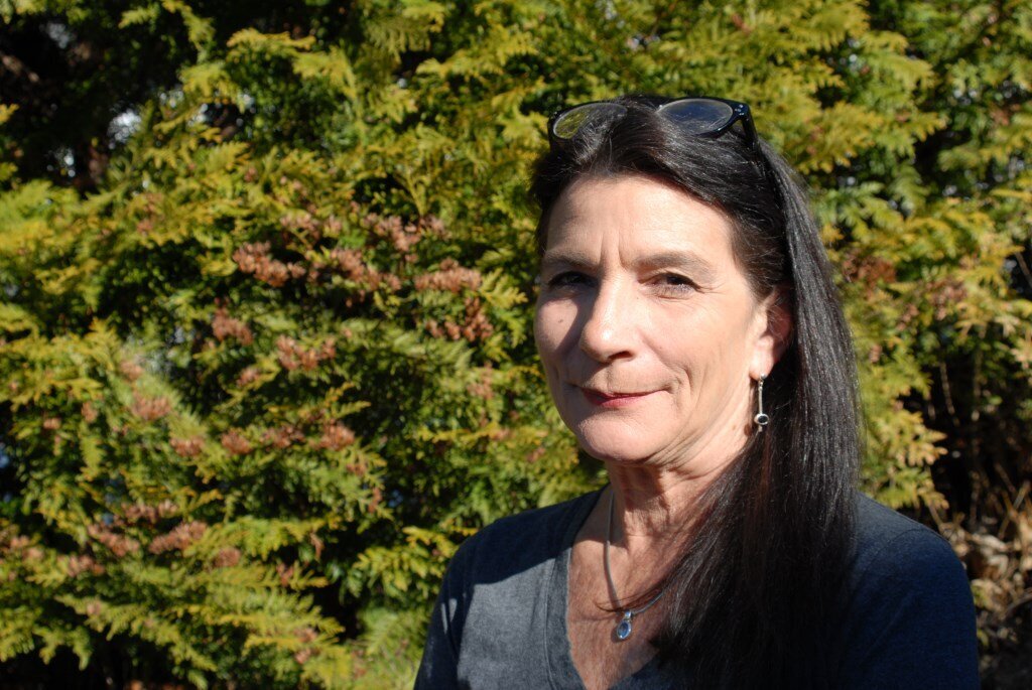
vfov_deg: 25.8
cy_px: 345
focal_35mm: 52
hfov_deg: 37.8
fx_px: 1506
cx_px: 516
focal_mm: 35
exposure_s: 1/160
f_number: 6.3
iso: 100
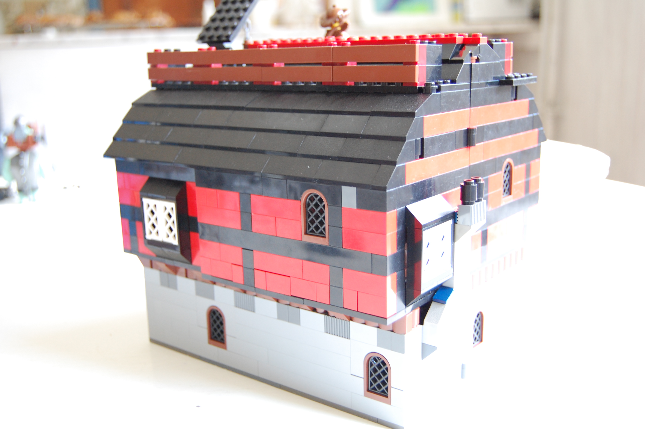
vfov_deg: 34.1
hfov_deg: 49.6
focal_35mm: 39
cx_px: 322
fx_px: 698
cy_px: 214
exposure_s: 1/20
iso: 800
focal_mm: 26
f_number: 4.2
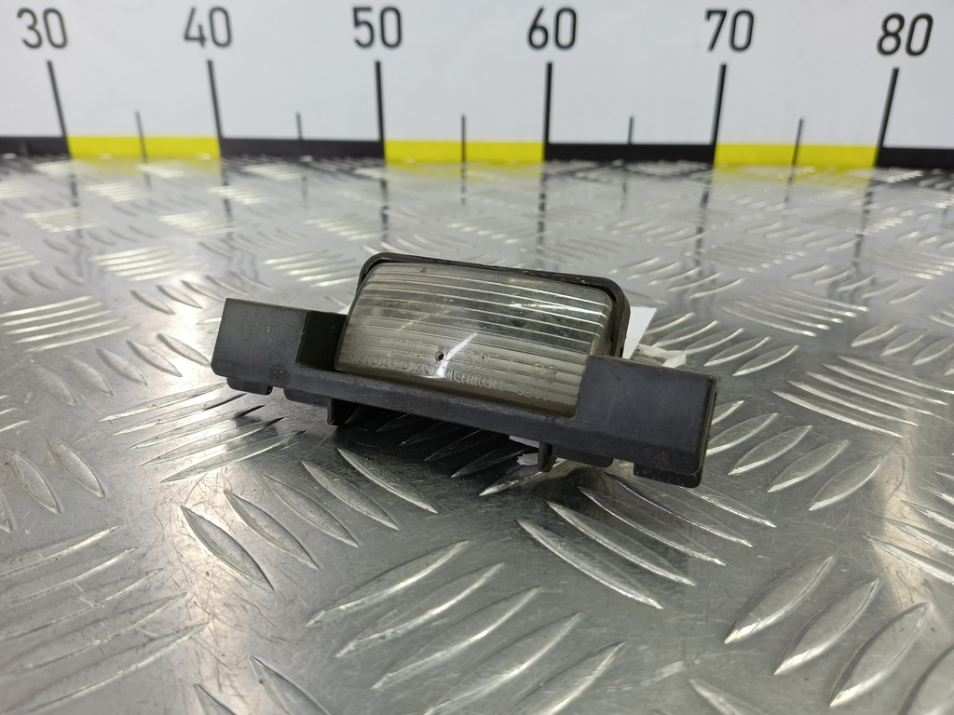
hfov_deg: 73.9
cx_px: 477
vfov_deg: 58.9
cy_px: 358
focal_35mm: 23
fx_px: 634
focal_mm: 4.11
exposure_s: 1/50
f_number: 1.6
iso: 121
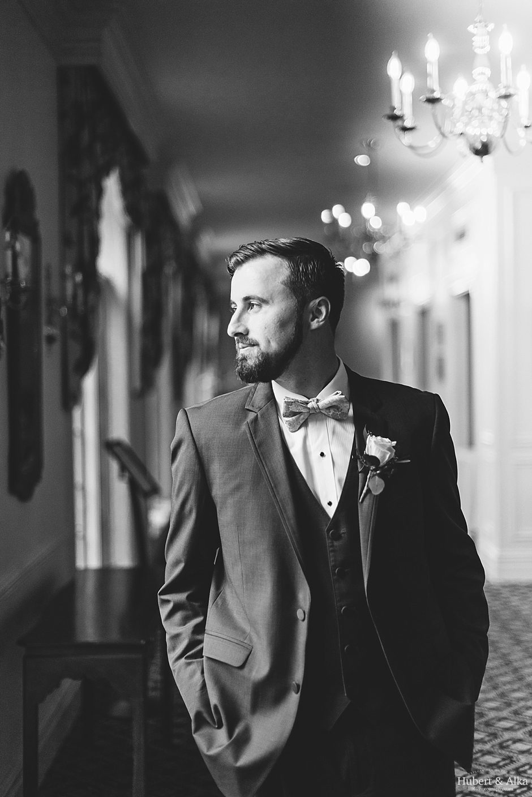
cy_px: 398
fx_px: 1107
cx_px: 266
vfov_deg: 39.6
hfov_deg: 27.0
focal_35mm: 50
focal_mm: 50
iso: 400
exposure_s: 1/800
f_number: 1.4
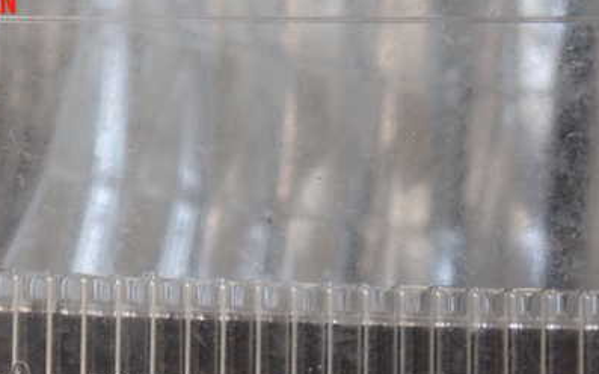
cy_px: 324
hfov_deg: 25.7
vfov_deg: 16.1
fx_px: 1306
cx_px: 195
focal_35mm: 80
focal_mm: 9.01
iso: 200
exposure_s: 1/80
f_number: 3.2
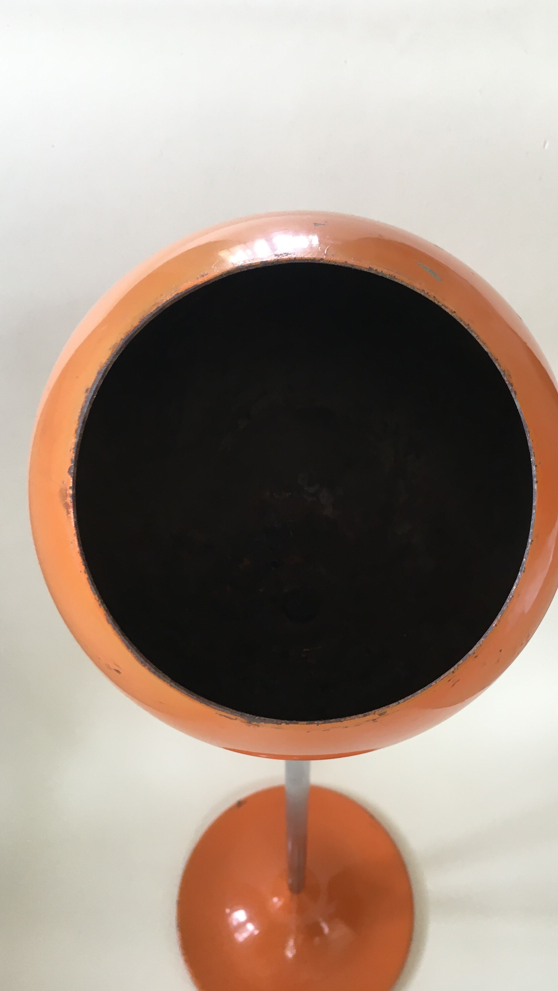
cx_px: 311
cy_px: 494
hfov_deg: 36.6
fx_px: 842
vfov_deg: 61.0
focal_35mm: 32
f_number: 2.2
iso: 80
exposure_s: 1/33
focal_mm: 4.15
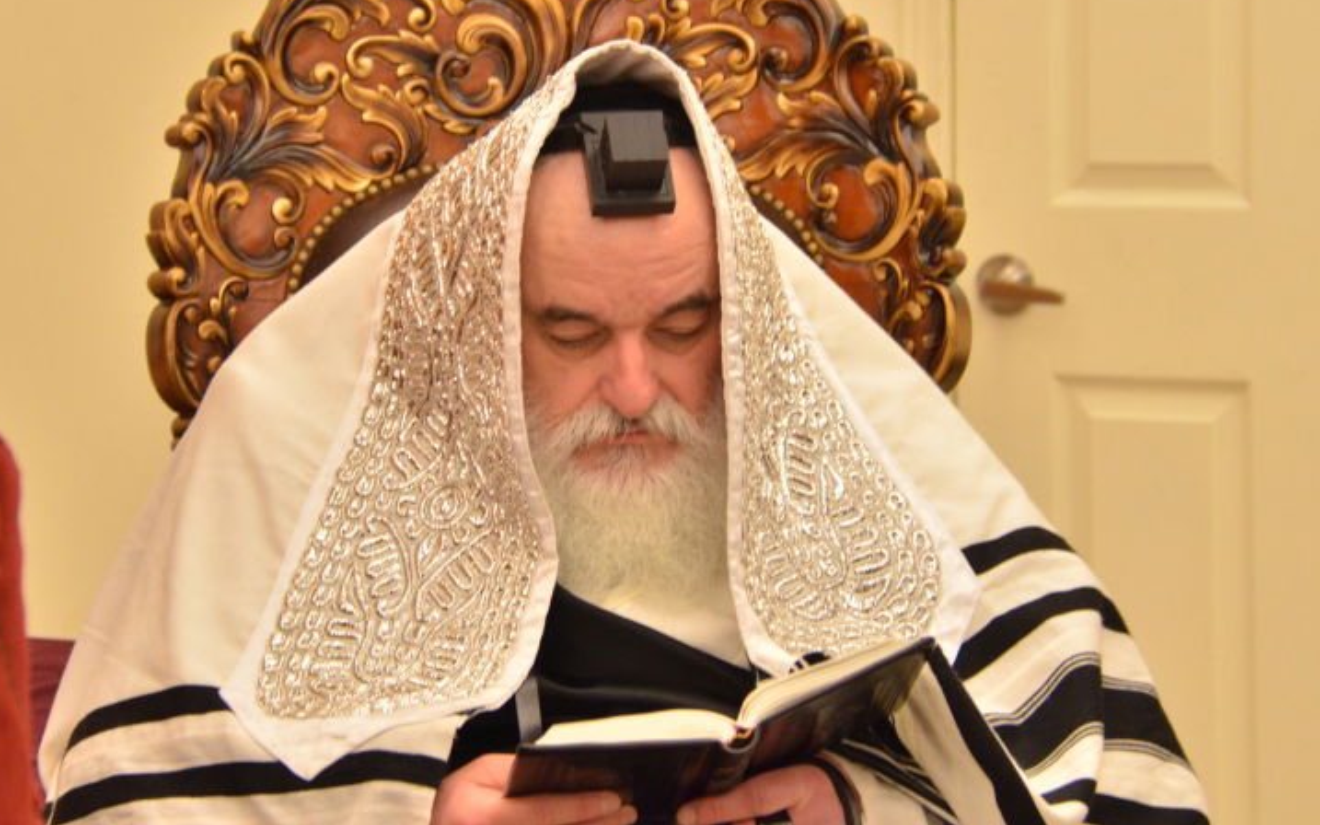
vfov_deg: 7.7
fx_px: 6115
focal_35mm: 170
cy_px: 361
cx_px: 530
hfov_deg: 12.3
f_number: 5.6
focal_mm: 78
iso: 1600
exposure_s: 1/160
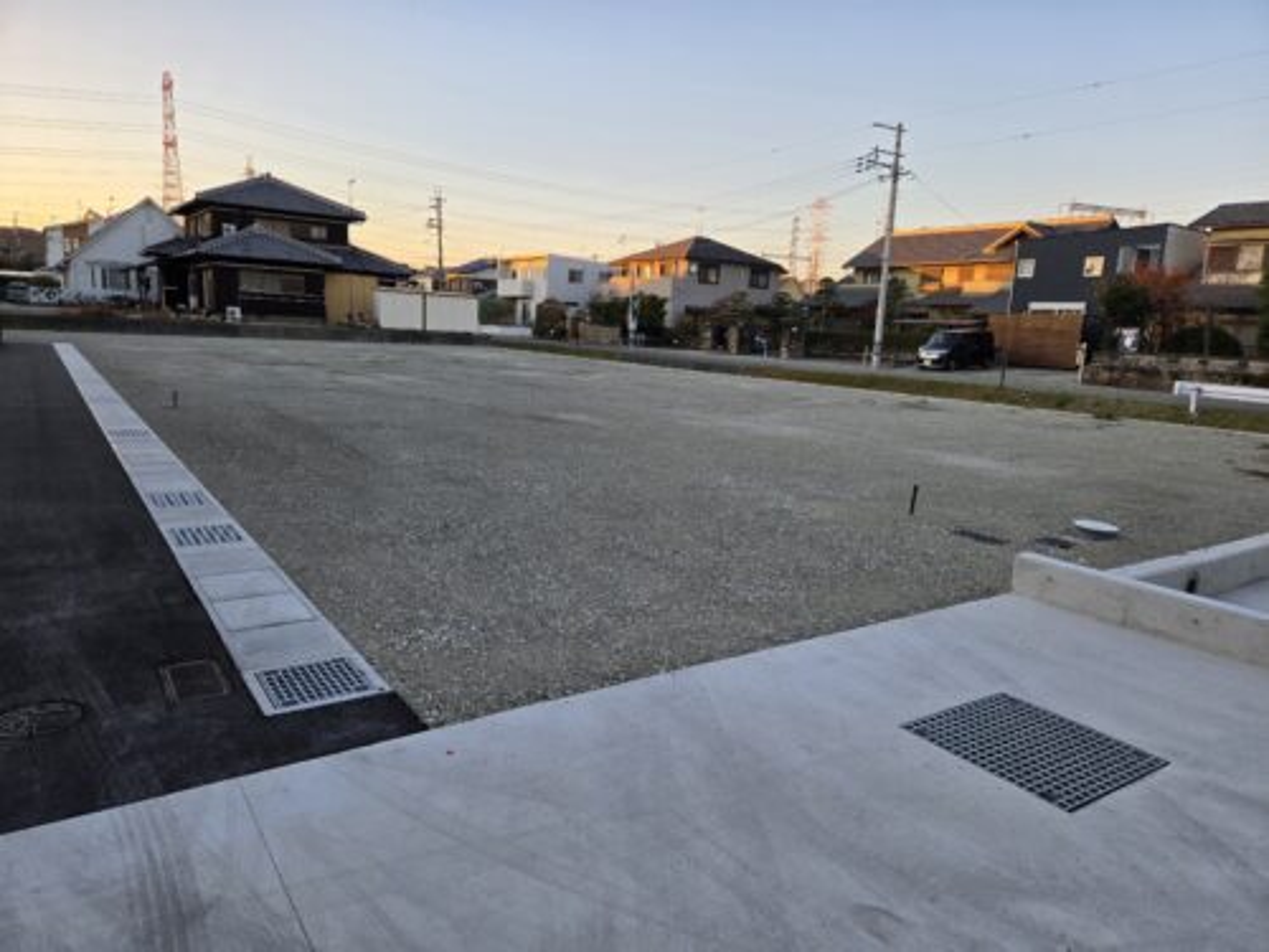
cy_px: 476
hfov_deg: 73.9
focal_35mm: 23
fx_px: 843
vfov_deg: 58.9
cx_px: 634
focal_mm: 5.4
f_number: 1.8
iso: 80
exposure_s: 1/711
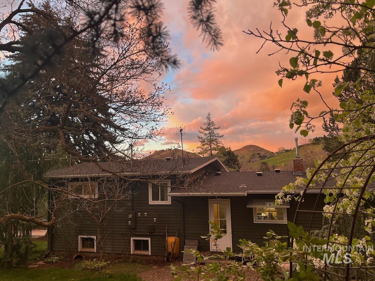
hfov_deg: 67.3
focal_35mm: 26
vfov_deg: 53.1
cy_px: 140
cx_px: 188
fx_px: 282
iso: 50
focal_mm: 5.1
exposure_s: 1/121
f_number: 1.6
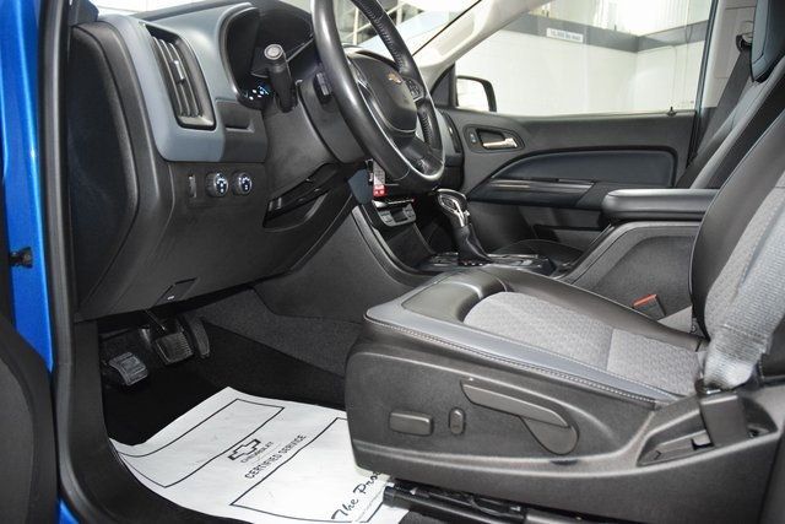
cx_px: 392
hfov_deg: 67.4
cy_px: 262
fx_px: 589
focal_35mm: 27
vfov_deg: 48.0
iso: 3200
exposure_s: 1/60
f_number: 3.5
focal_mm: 18
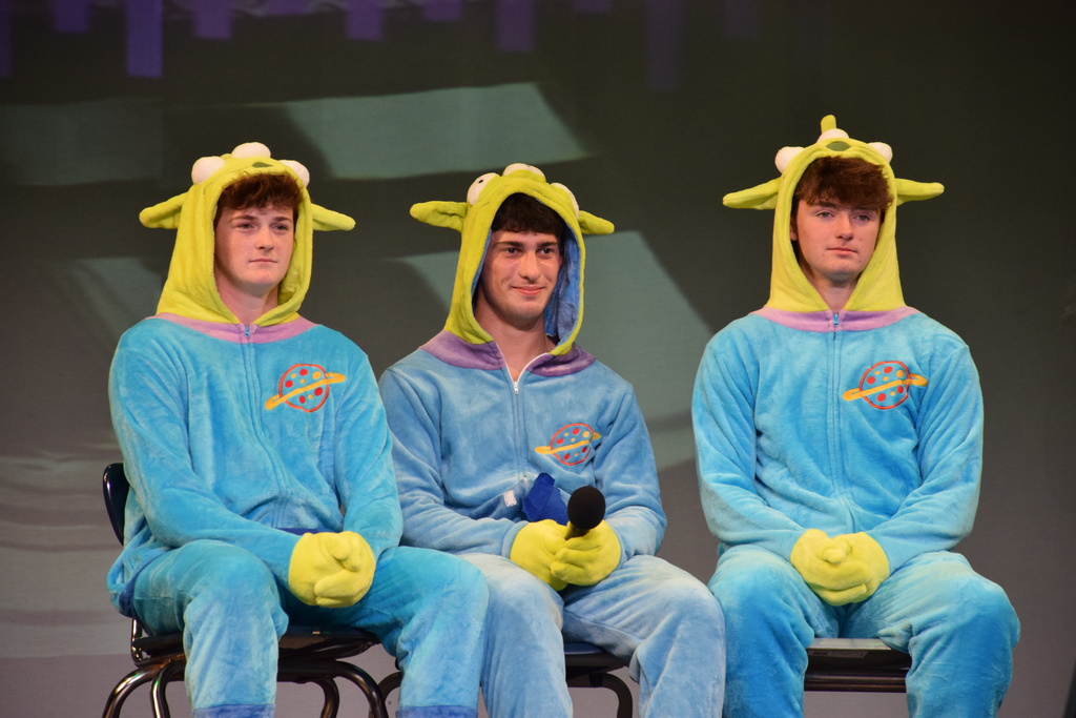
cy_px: 359
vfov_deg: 6.5
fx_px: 6277
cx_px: 538
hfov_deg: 9.8
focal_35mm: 210
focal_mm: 140
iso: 800
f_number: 5.6
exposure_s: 1/160
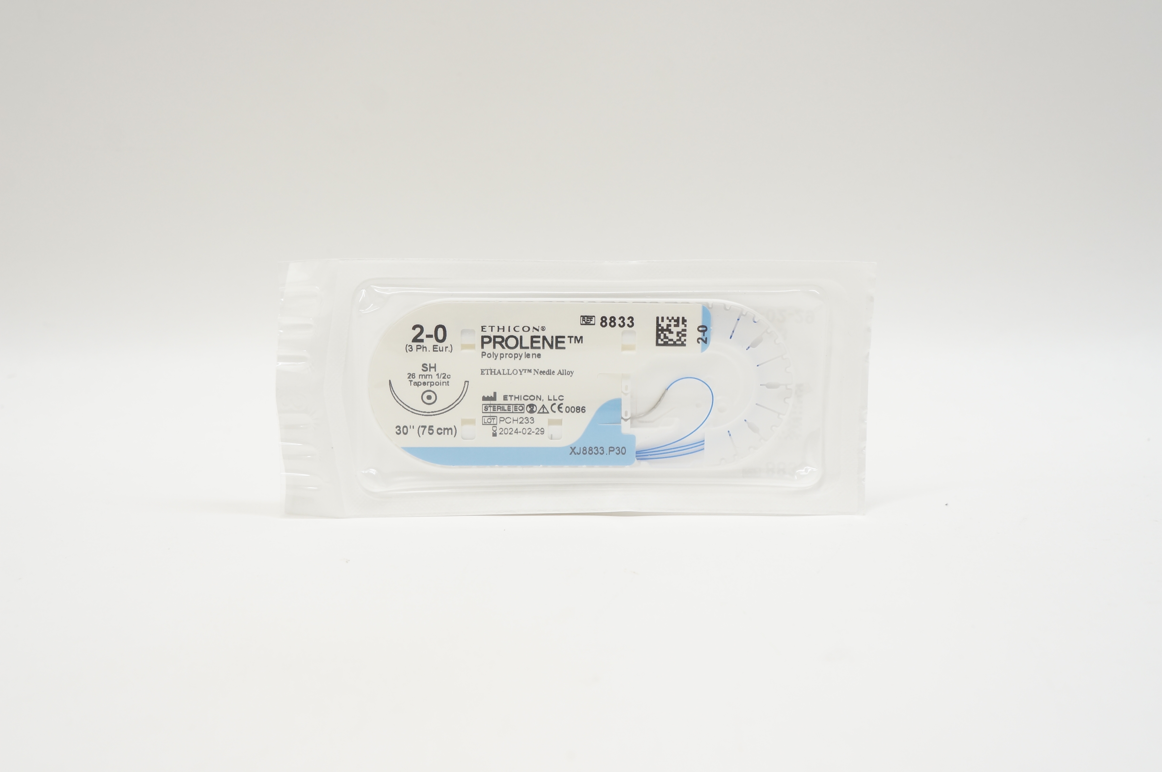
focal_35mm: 40
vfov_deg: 32.9
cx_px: 581
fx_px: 1306
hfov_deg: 48.0
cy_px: 386
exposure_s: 1/40
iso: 400
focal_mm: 27
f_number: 7.1
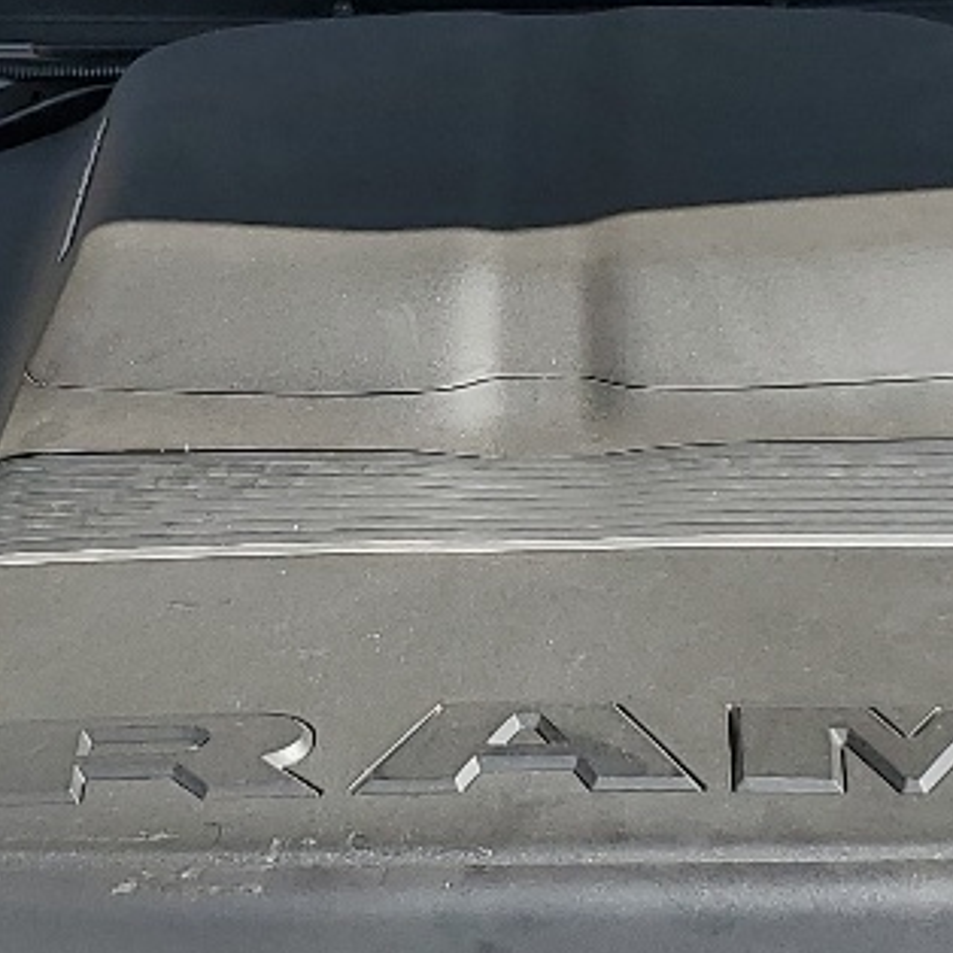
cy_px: 513
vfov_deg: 14.9
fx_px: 3644
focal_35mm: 117
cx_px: 434
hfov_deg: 14.9
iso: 50
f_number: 1.5
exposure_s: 1/2000
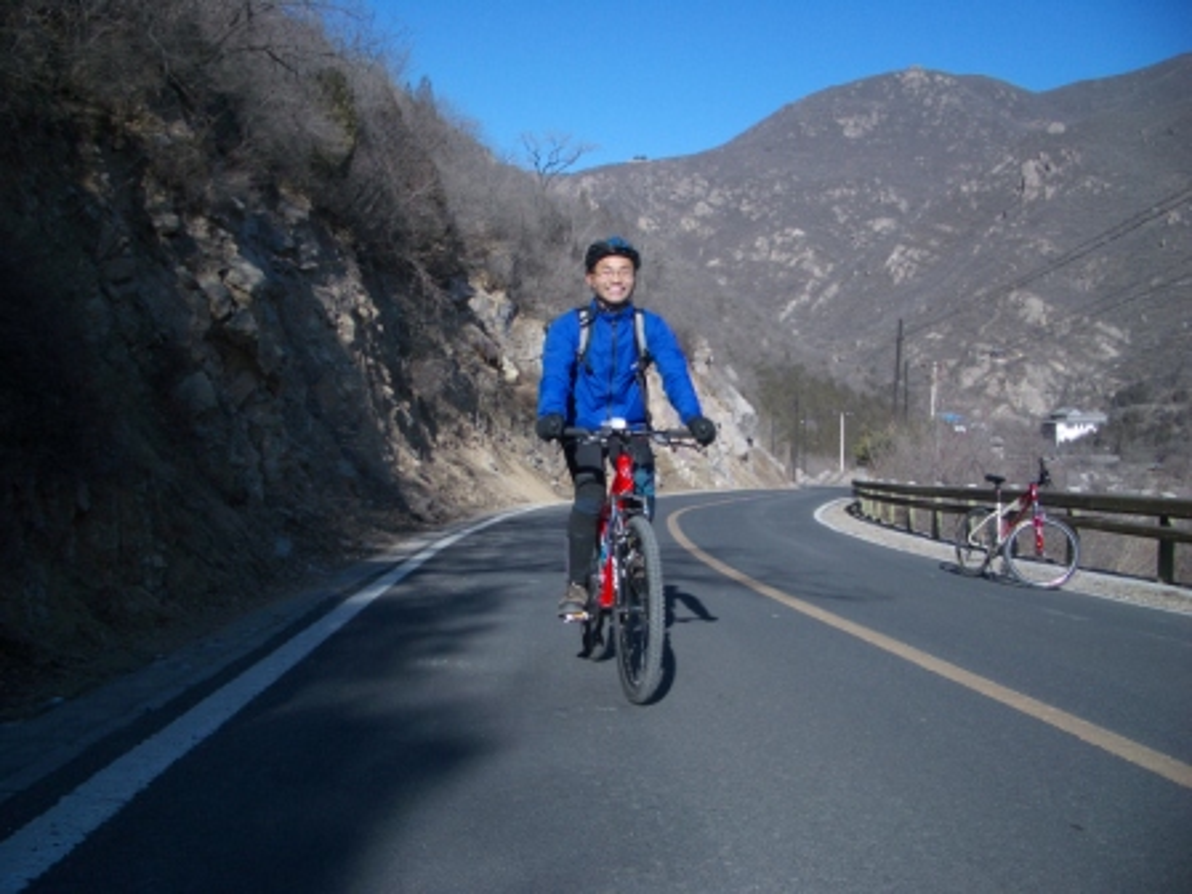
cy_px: 447
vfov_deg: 40.7
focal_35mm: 35
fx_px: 1205
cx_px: 596
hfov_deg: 52.6
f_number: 4.3
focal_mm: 5.8
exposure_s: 1/500
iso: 50
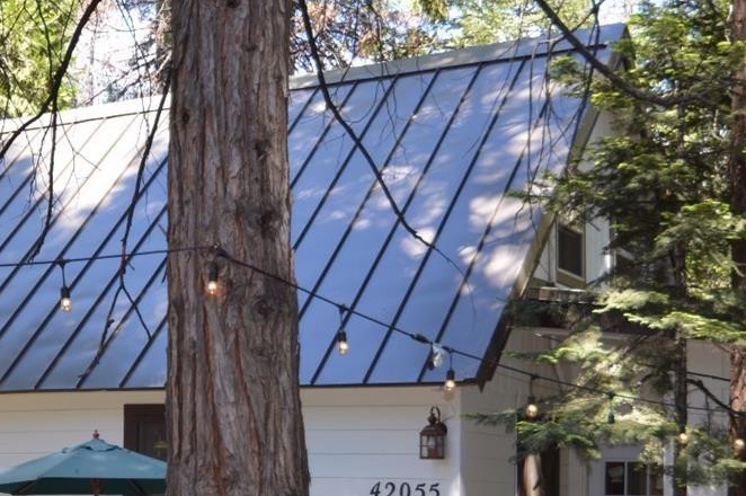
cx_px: 277
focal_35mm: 68
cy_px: 470
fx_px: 1408
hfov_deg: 29.6
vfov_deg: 19.5
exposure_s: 1/125
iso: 125
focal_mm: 20
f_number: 4.2
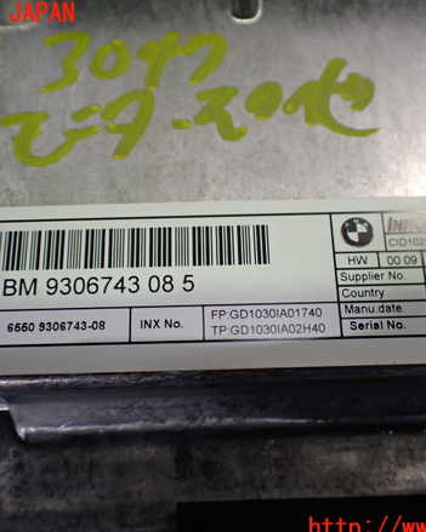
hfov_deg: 37.3
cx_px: 218
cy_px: 271
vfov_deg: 45.8
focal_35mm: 40
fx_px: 631
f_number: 2.3
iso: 400
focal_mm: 5.4
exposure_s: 1/125
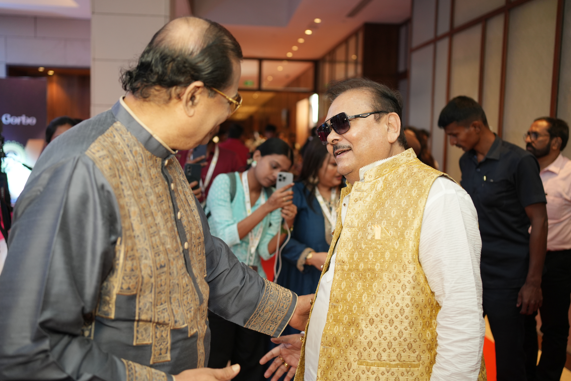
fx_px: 571
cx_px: 280
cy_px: 187
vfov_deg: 36.9
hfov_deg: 53.1
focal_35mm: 36
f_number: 2.5
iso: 800
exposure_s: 1/200
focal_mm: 35
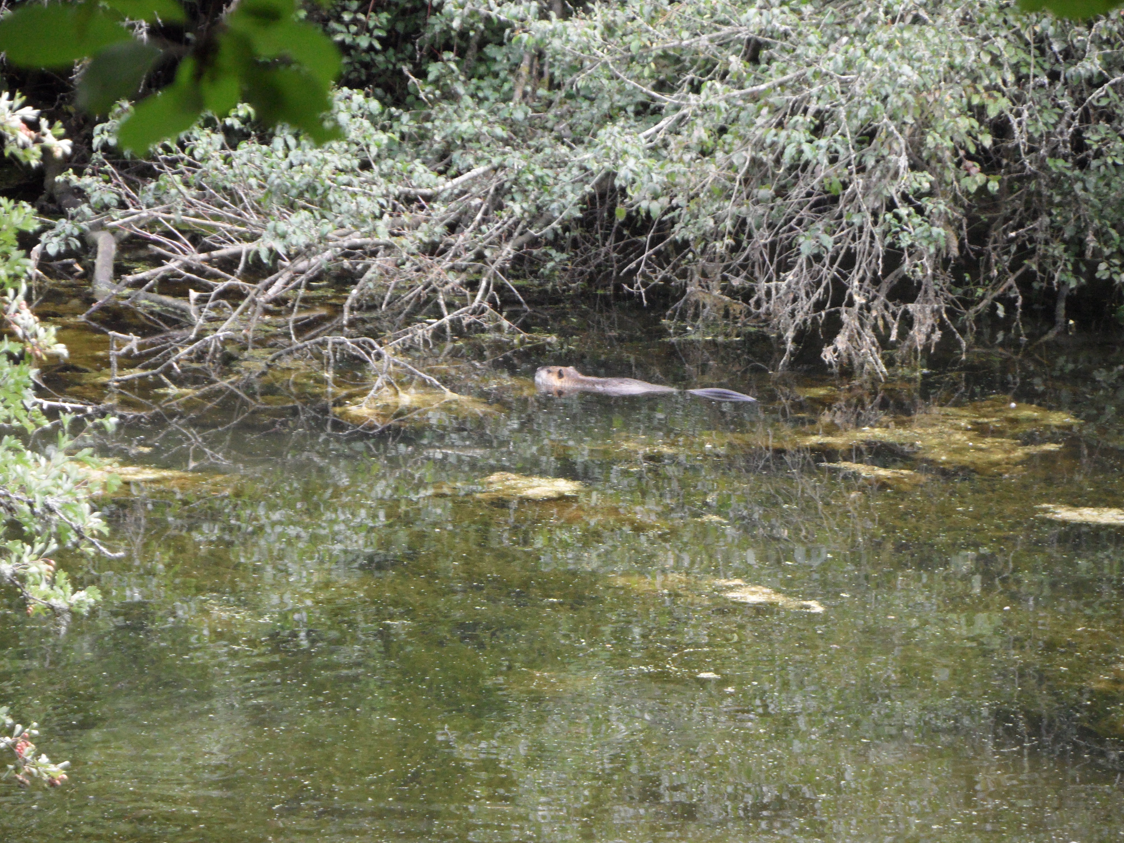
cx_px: 563
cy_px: 422
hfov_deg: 7.3
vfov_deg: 5.5
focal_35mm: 271
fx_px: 8800
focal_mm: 44.4
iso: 240
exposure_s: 1/60
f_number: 5
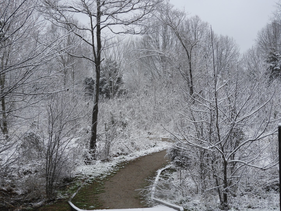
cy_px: 106
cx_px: 140
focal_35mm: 85
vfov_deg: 17.4
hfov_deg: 23.0
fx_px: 690
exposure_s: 1/320
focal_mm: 15.2
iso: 100
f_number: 4.5
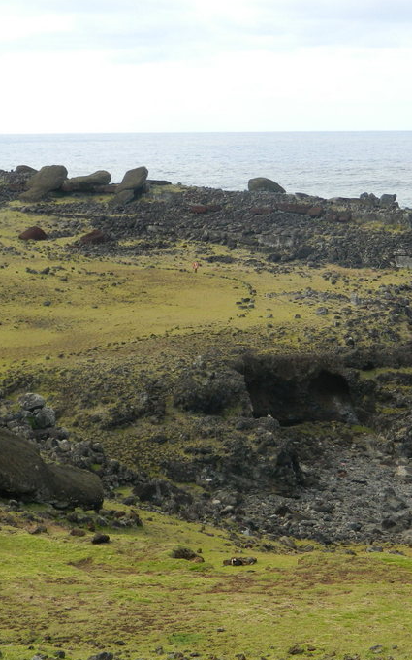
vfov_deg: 22.8
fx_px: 1635
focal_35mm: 91
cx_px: 273
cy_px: 293
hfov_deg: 14.3
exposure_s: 1/400
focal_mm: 10.2
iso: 110
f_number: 3.8
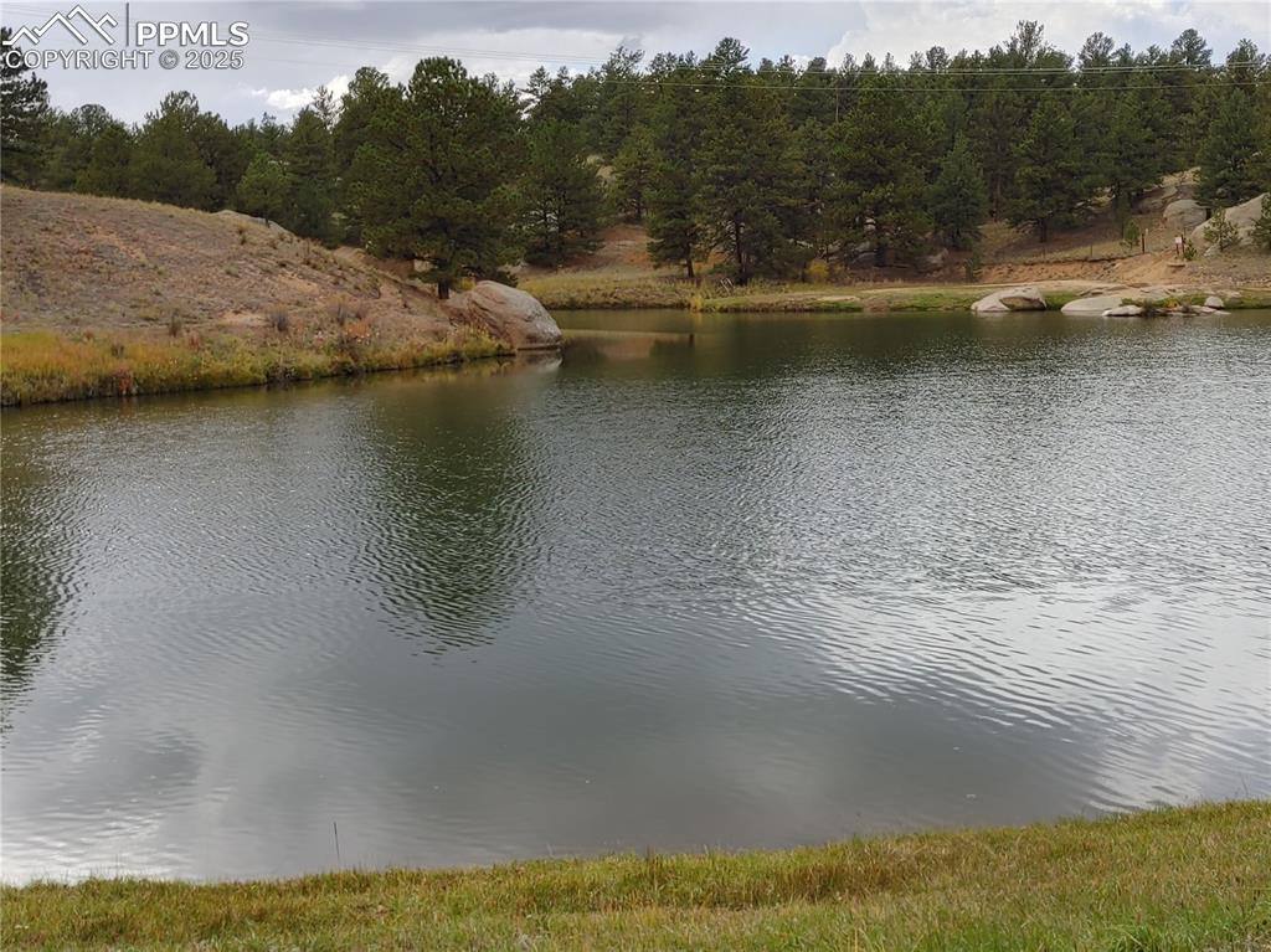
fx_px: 1688
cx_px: 636
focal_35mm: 46
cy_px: 476
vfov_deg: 31.5
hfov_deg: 41.3
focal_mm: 5.58
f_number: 1.8
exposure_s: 1/769
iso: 50
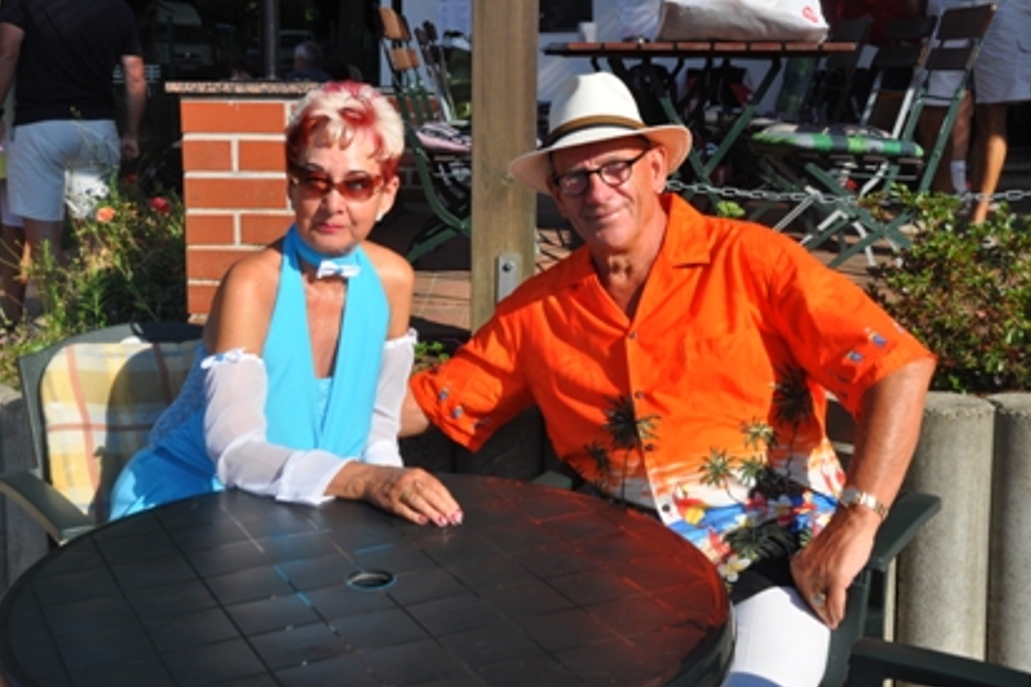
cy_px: 316
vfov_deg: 27.5
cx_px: 492
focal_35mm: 49
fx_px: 1403
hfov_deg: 40.3
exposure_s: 1/1600
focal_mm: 30
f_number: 7.1
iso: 400
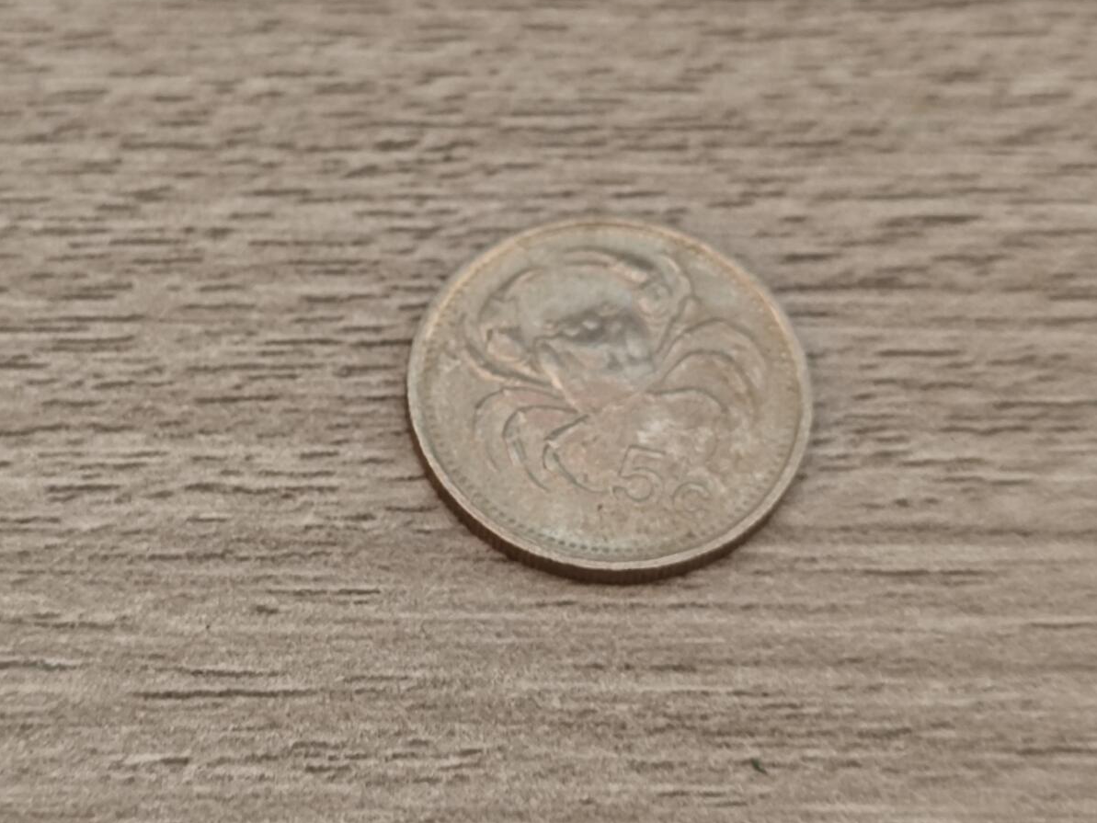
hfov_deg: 22.2
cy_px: 352
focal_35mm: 88
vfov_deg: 16.8
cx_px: 613
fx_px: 2789
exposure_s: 1/45
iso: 640
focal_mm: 8.7
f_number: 1.9
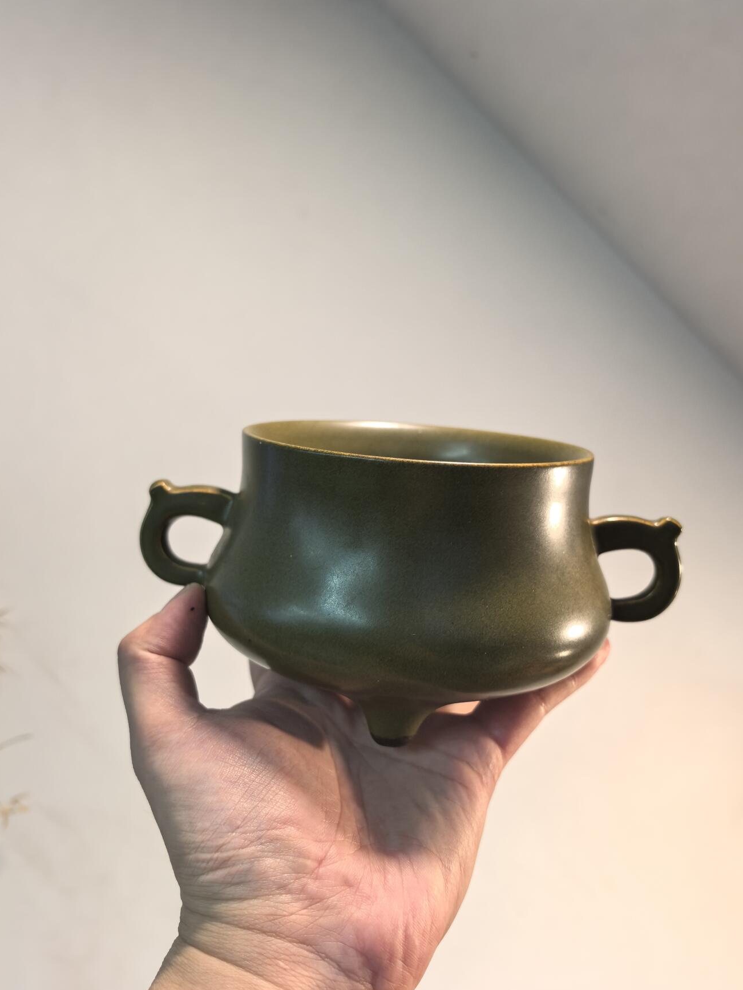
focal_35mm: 28
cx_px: 382
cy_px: 512
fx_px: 801
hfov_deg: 49.7
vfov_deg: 63.4
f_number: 2
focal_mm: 6.98
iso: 4000
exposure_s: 1/1037
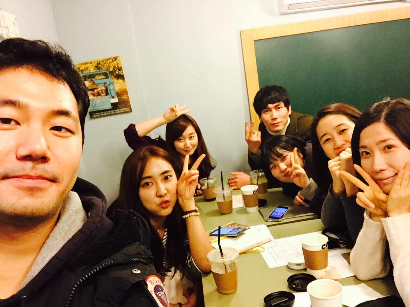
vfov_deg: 45.4
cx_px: 205
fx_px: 367
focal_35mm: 31
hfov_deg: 58.4
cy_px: 154
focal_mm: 2.65
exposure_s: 1/20
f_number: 2.2
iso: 320
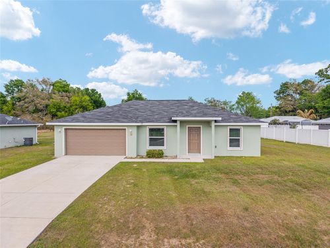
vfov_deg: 56.8
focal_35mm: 24
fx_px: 229
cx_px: 165
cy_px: 124
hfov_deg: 71.6
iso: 230
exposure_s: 1/3200
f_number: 1.8
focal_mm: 8.67
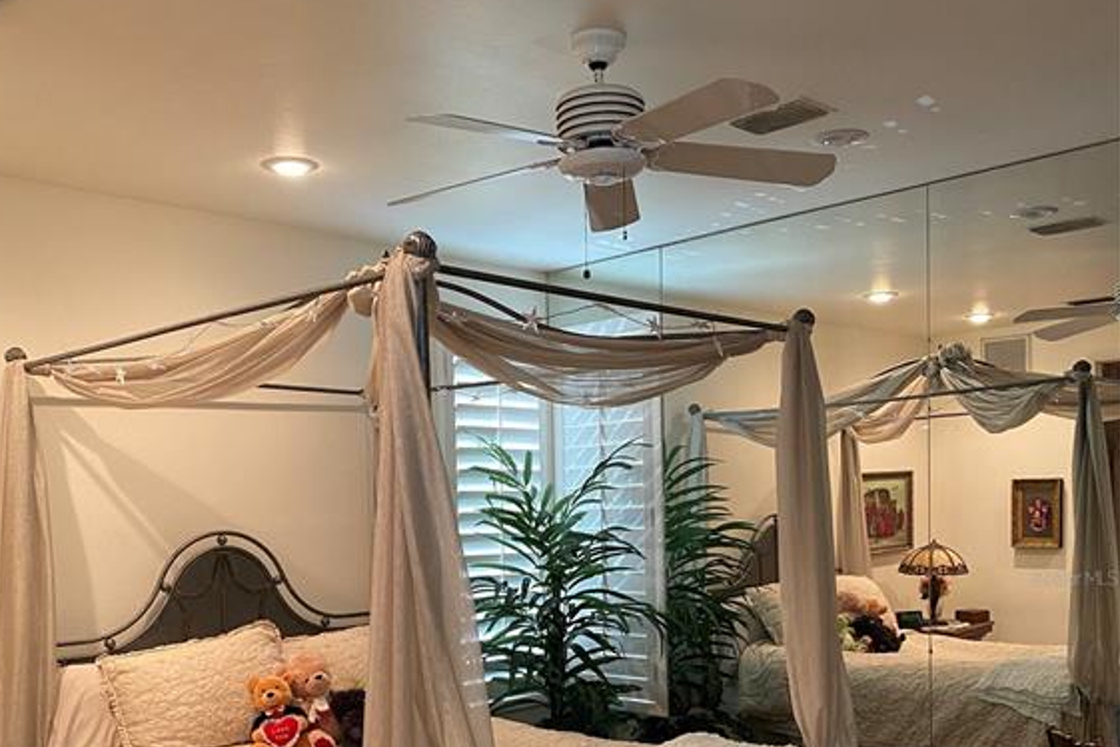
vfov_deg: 35.0
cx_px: 547
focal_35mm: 37
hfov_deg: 51.9
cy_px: 577
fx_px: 1151
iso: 250
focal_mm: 4.25
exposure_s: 1/60
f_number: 1.8
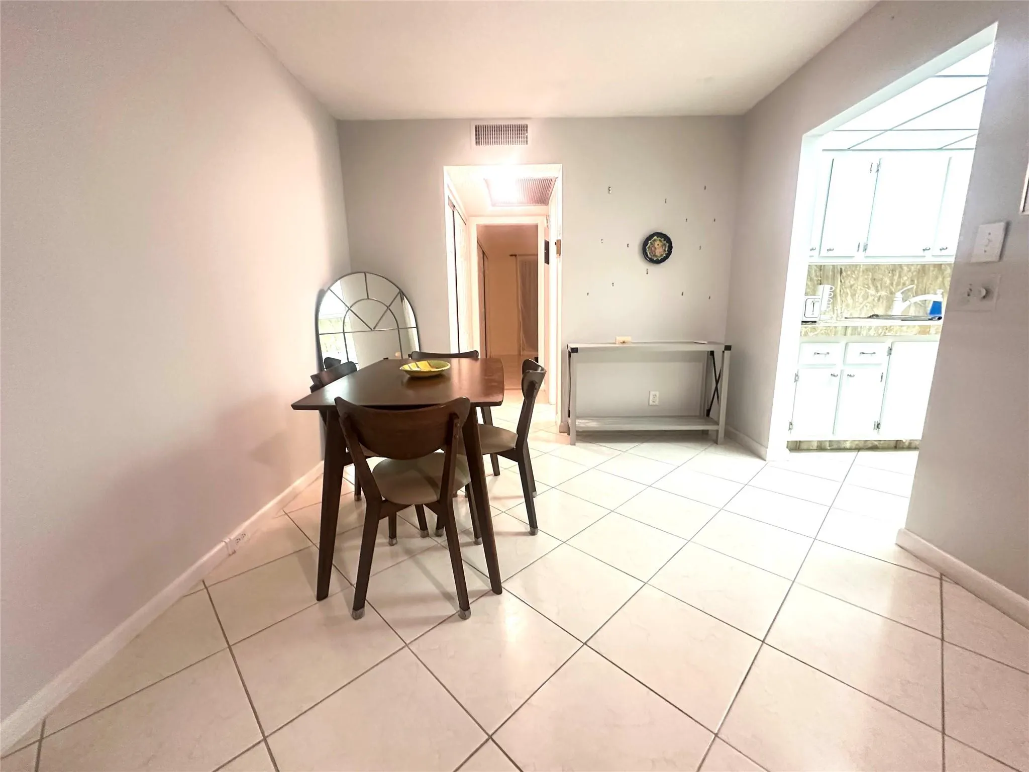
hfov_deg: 102.1
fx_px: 416
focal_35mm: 14
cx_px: 514
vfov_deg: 85.7
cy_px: 386
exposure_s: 1/60
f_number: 2.2
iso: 640
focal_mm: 2.22
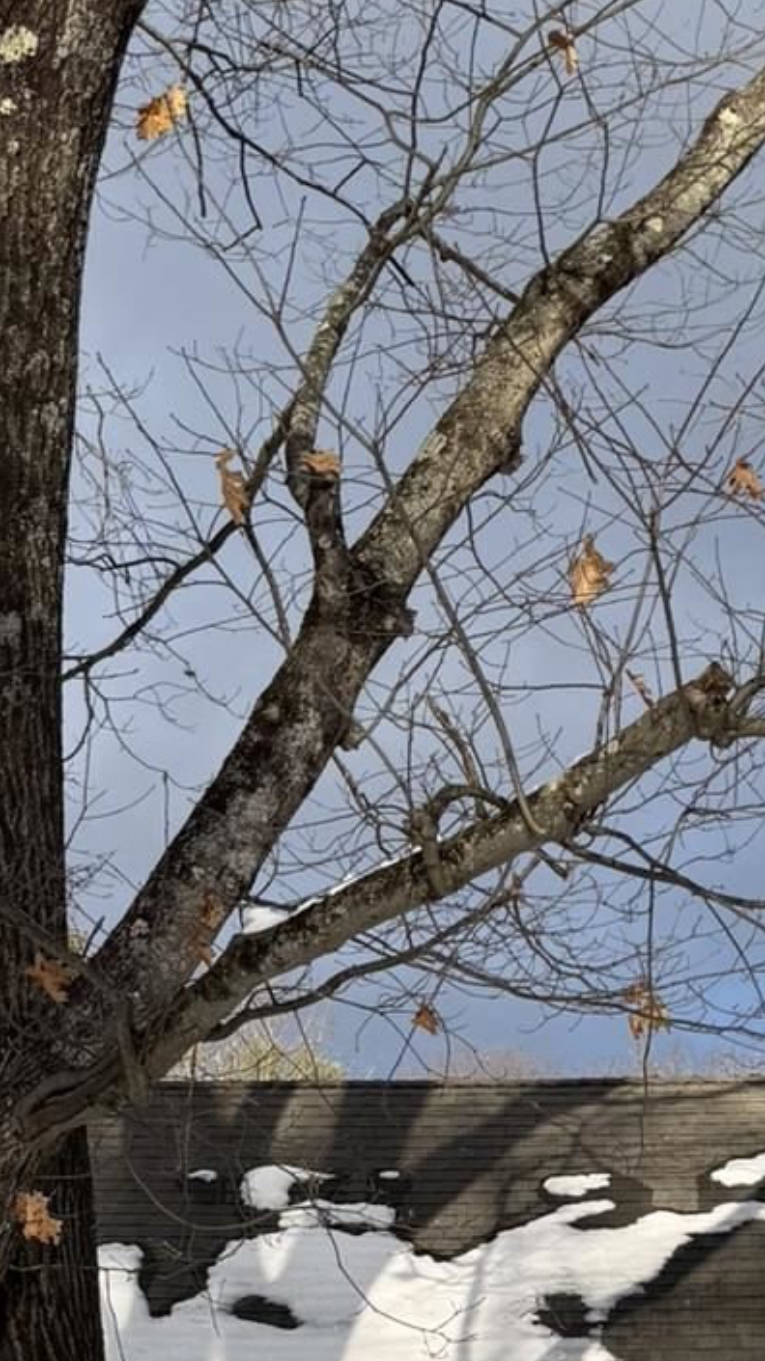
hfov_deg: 15.8
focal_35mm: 76
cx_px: 551
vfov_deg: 25.8
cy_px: 1498
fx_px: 2744
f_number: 1.78
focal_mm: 6.76
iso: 80
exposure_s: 1/3584
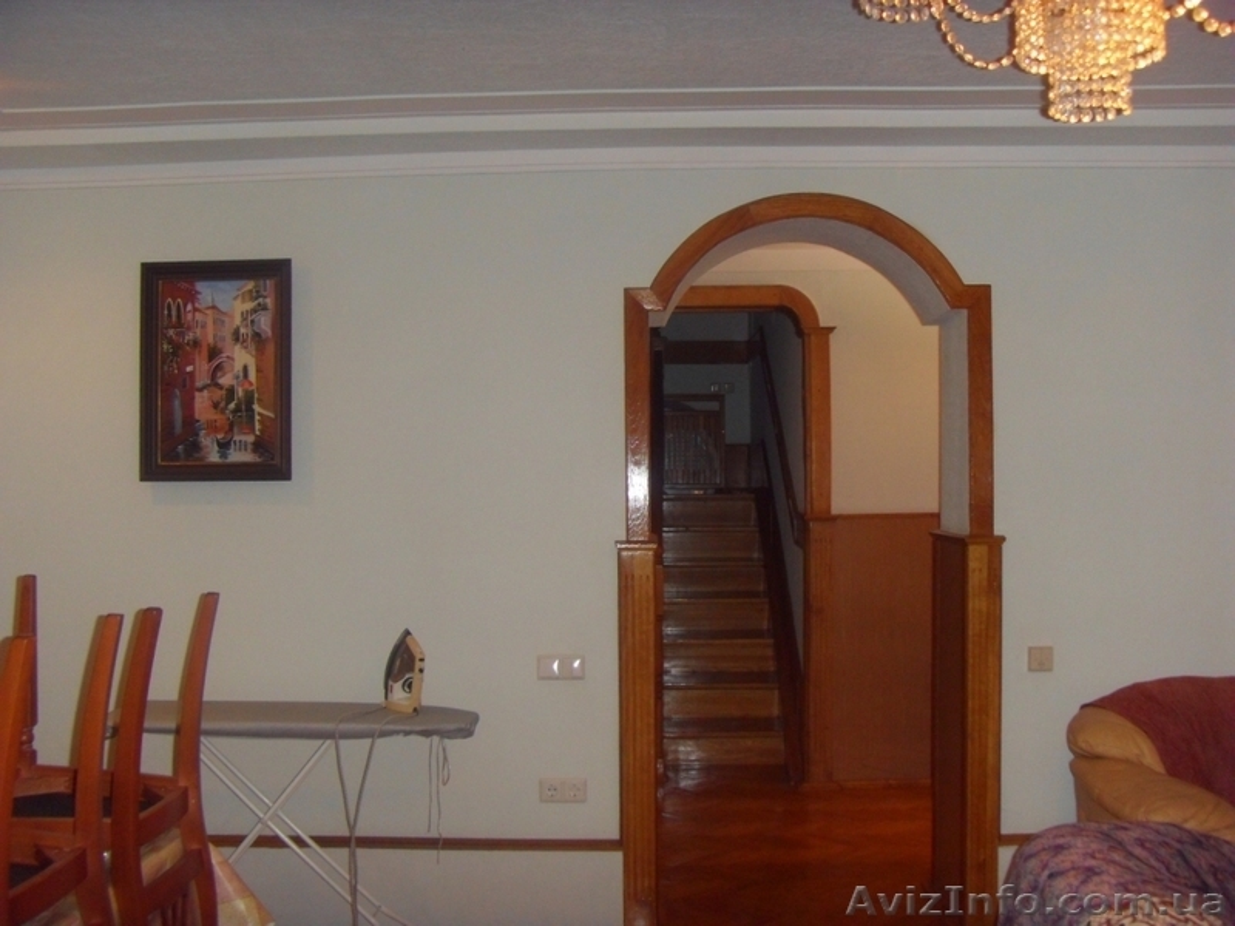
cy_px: 463
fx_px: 1391
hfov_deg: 47.9
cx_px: 618
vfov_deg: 36.8
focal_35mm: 39
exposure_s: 1/45
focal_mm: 6.6
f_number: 3.5
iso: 240
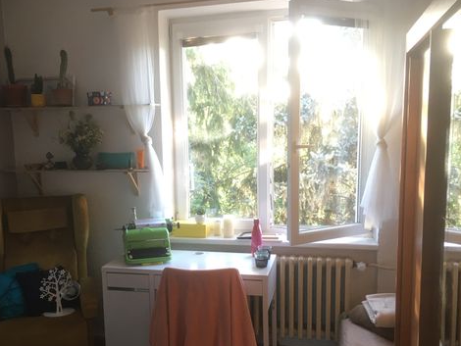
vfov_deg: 38.5
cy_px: 216
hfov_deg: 50.0
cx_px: 200
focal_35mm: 37
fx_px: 493
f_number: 2.2
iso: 80
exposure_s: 1/33
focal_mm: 4.15
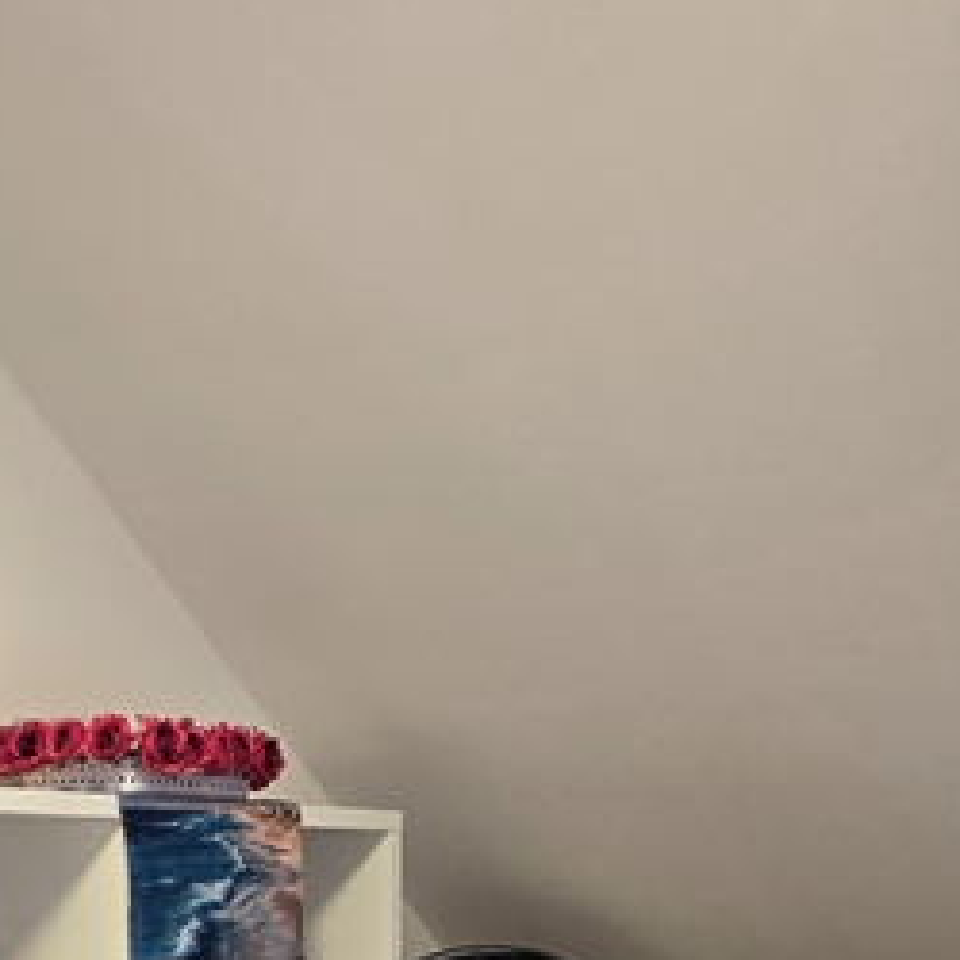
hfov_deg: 26.4
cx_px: 388
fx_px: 2039
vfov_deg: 24.7
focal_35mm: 65
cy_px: 1044
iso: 125
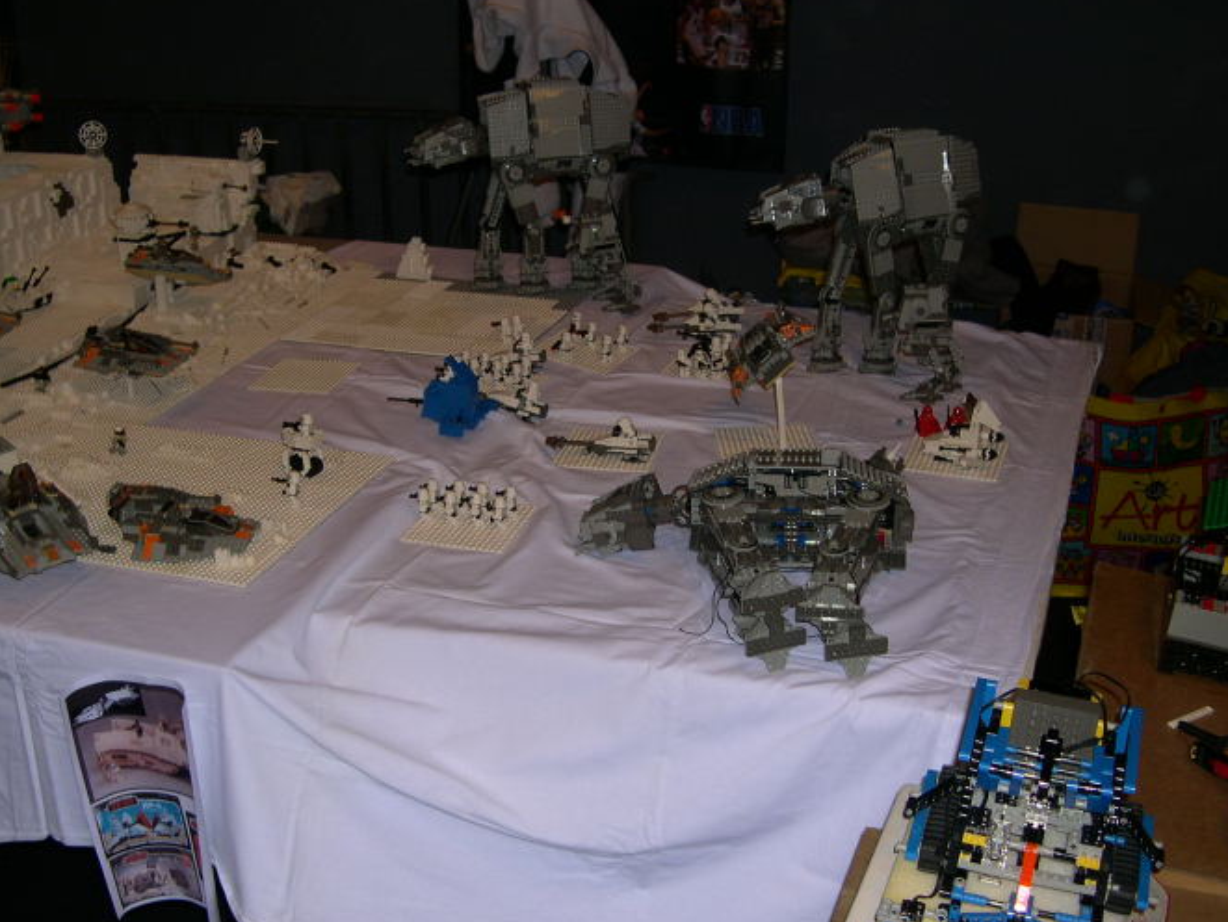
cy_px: 474
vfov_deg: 31.5
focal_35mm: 46
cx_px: 593
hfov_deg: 41.2
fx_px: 1632
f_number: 2.8
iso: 100
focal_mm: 8
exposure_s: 1/60
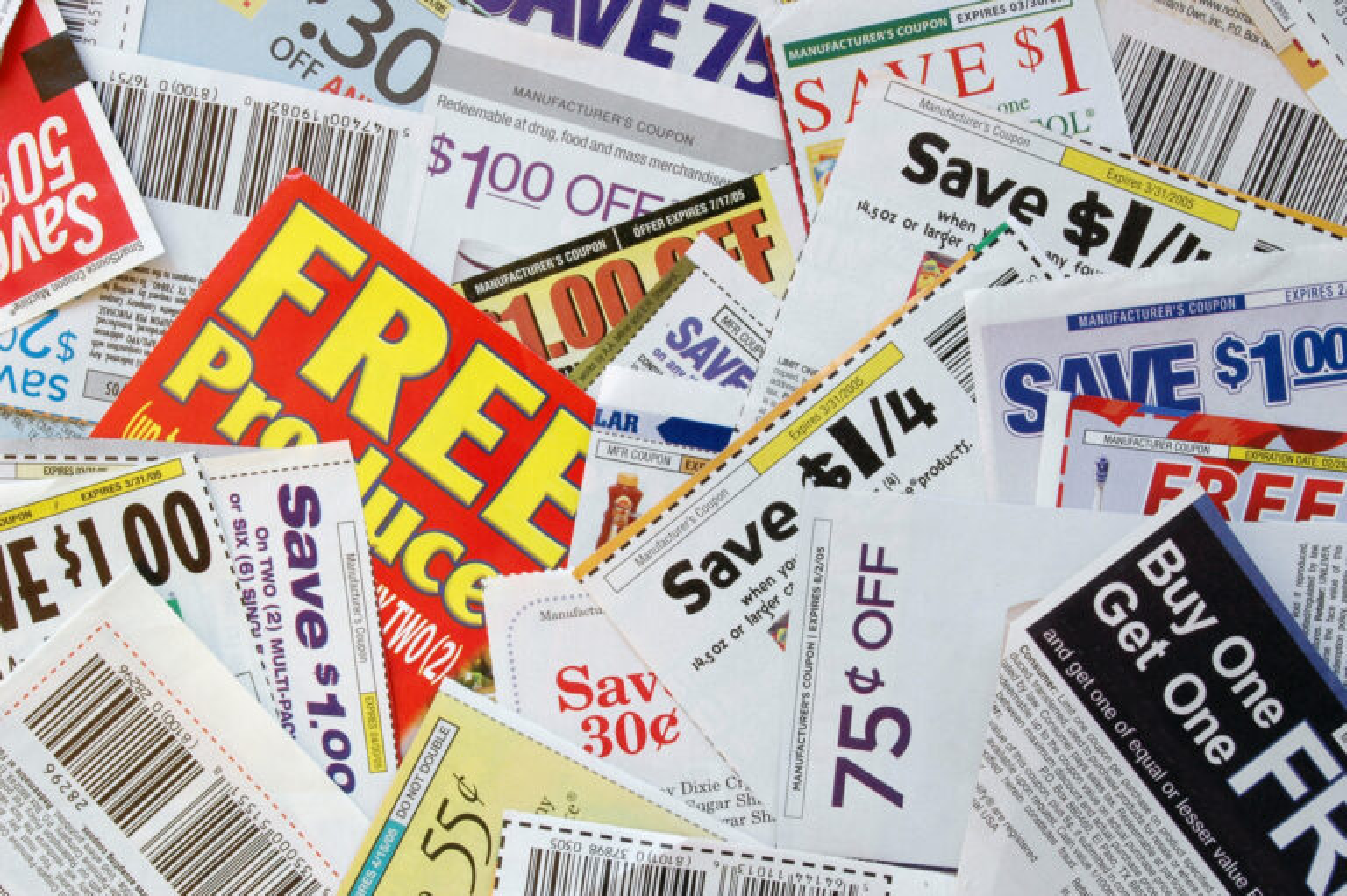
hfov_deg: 28.1
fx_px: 2692
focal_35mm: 72
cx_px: 674
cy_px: 448
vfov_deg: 18.9
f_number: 20
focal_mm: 48
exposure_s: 1/5
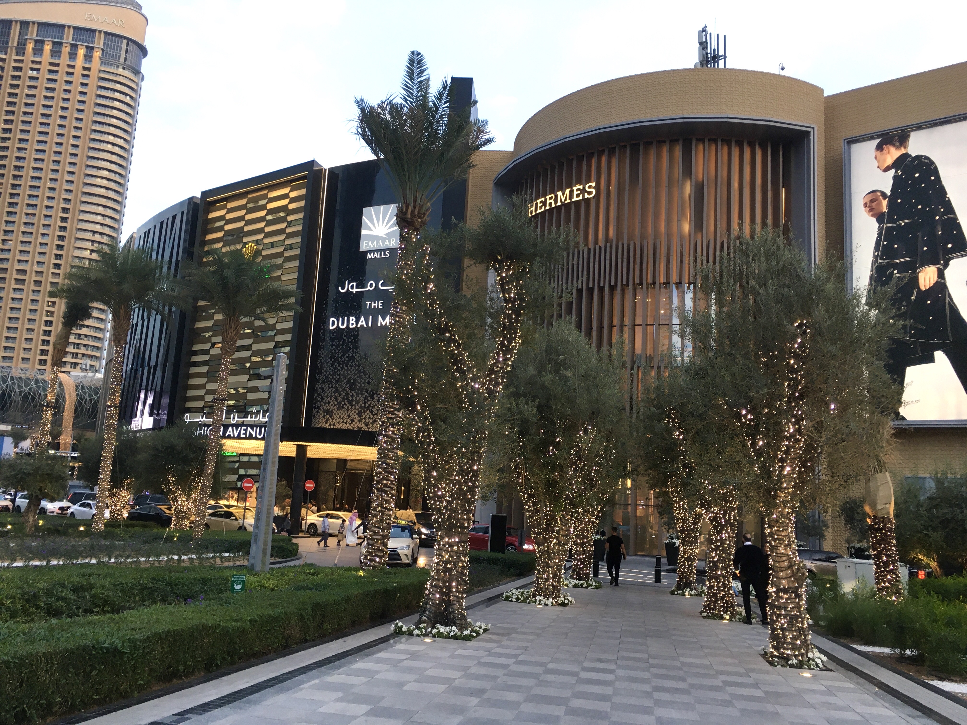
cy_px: 362
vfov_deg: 48.2
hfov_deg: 61.7
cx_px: 484
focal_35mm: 29
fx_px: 810
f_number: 2.2
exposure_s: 1/33
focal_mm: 4.15
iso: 25
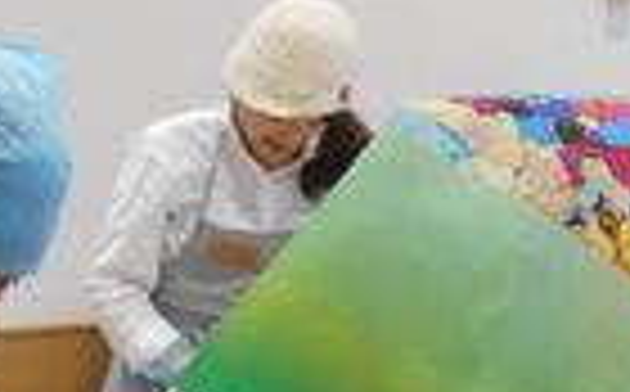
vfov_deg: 6.5
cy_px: 466
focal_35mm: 201
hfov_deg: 10.4
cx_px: 590
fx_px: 3446
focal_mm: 9.5
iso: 220
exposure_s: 1/30
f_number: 4.2
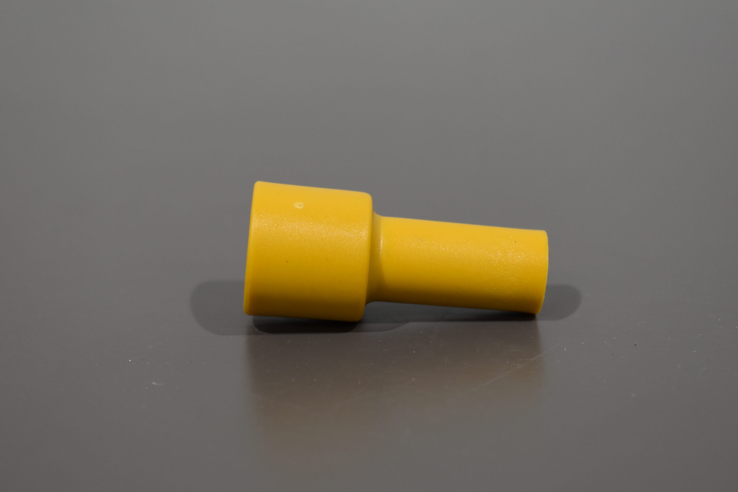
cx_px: 369
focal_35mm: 82
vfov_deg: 16.6
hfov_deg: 24.6
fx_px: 1691
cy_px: 246
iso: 500
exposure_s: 1/60
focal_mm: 55
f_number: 5.6
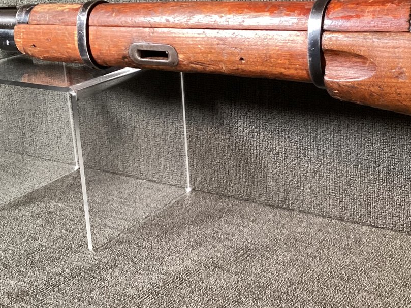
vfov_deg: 25.2
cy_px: 124
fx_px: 689
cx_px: 251
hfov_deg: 33.1
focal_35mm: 58
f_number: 2.4
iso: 320
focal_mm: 3.3
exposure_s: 1/40
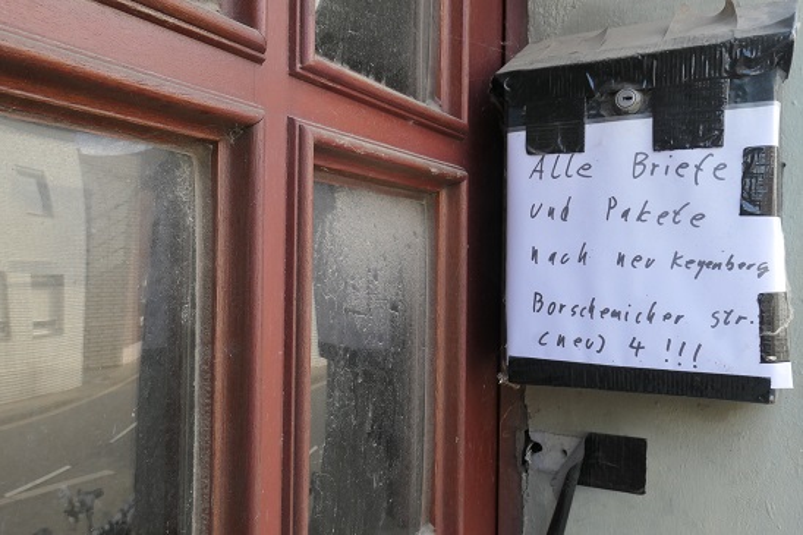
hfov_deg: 60.3
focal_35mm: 31
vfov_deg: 42.3
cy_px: 268
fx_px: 691
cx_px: 402
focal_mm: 11.3
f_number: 8
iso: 500
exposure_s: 1/80
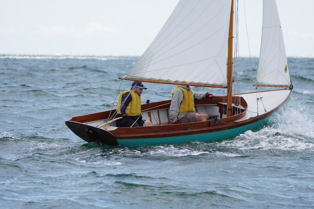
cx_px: 157
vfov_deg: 5.0
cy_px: 104
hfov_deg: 7.5
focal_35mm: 276
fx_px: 2407
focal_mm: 184
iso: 250
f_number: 5.6
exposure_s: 1/1250
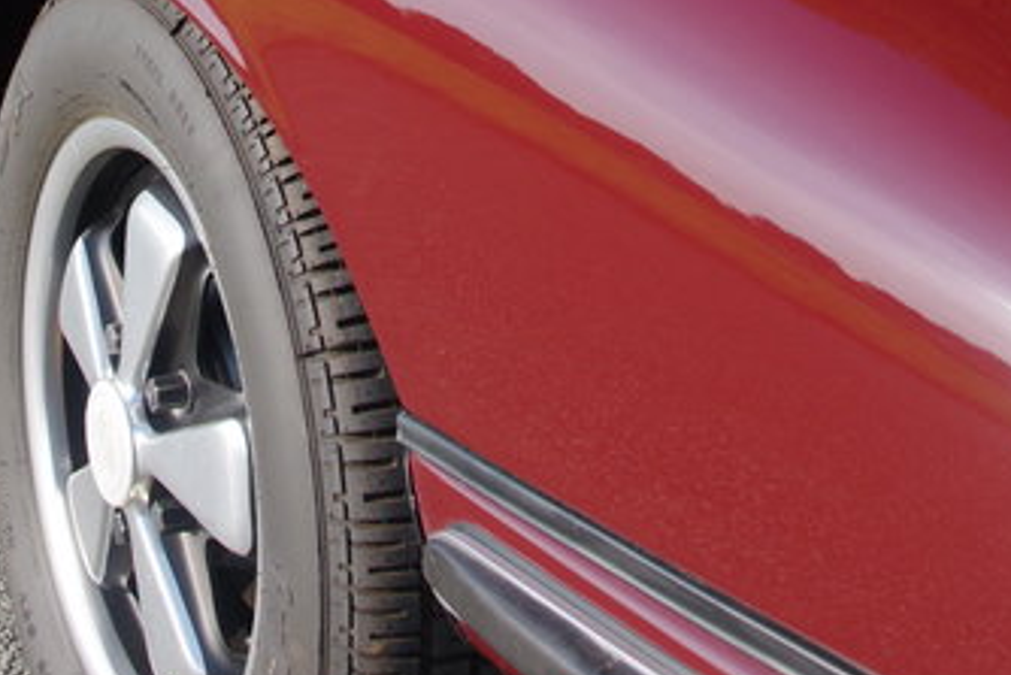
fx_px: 1938
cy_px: -82
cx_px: 372
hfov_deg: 29.1
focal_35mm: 69
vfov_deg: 18.9
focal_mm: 20
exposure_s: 1/800
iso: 400
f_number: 5
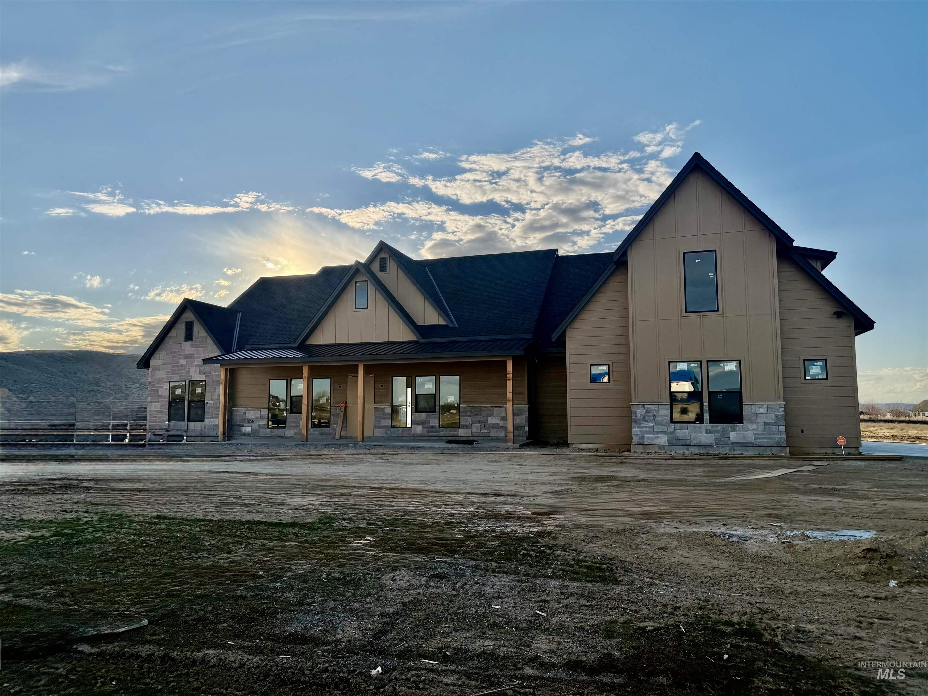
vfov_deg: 56.8
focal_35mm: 24
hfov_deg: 71.6
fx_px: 643
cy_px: 348
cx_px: 464
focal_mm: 6.76
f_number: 1.78
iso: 80
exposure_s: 1/5714
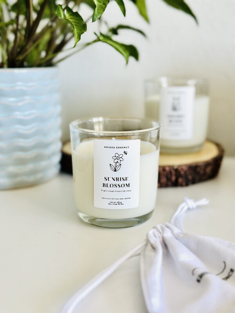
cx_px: 118
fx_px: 434
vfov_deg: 39.7
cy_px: 156
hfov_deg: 30.3
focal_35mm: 48
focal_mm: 6.86
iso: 64
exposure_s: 1/148
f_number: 1.78
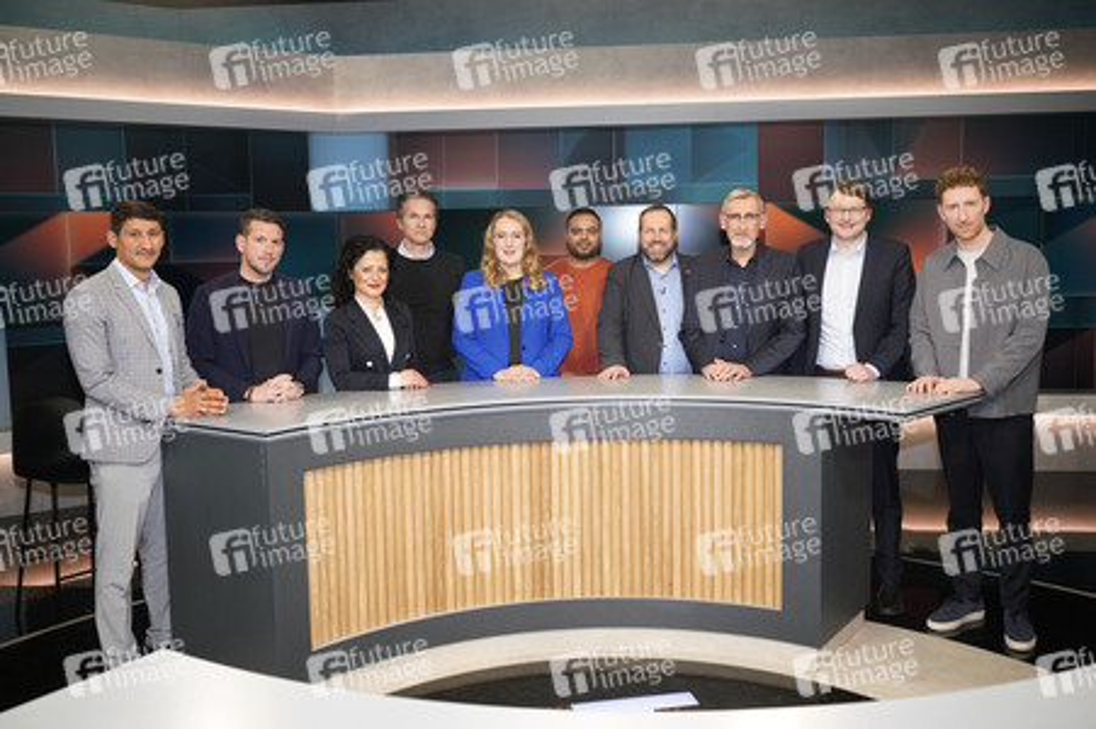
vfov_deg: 41.1
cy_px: 364
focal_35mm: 32
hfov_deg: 58.8
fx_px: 973
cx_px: 548
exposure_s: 1/160
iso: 2000
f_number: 5
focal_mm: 32
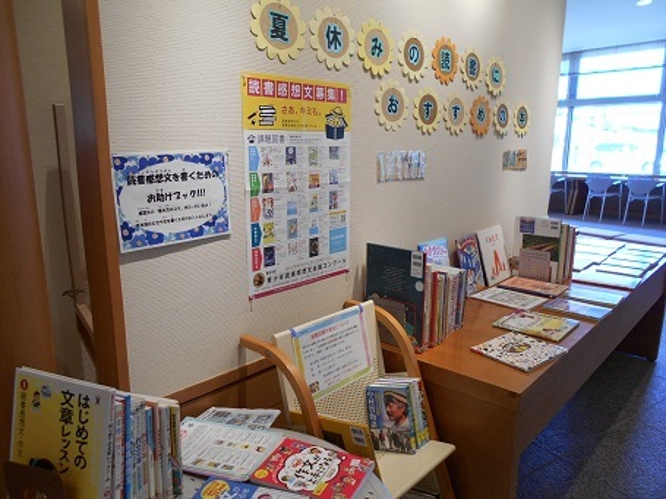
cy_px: 250
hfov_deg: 67.3
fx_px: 500
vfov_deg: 53.0
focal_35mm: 26
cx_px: 333
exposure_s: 1/30
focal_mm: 4.6
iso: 125
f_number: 3.2
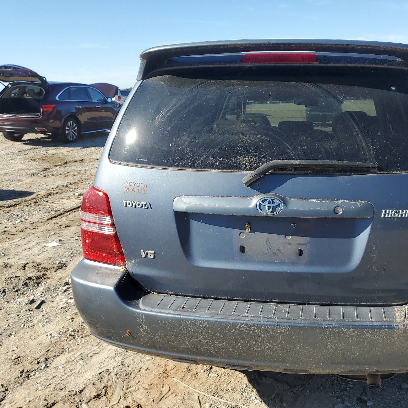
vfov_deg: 51.1
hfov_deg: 50.3
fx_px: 427
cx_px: 270
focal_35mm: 32
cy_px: 206
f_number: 1.5
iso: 50
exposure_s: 1/2000
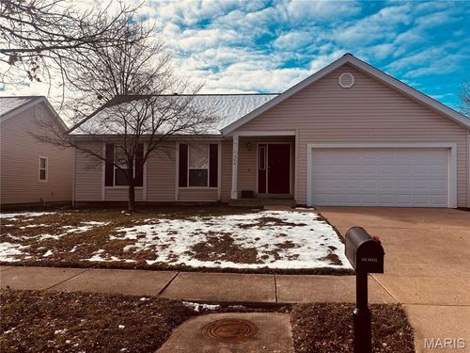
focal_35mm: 26
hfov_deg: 67.3
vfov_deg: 53.1
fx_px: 353
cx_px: 235
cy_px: 176
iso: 50
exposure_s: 1/3534
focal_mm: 5.96
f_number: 1.6
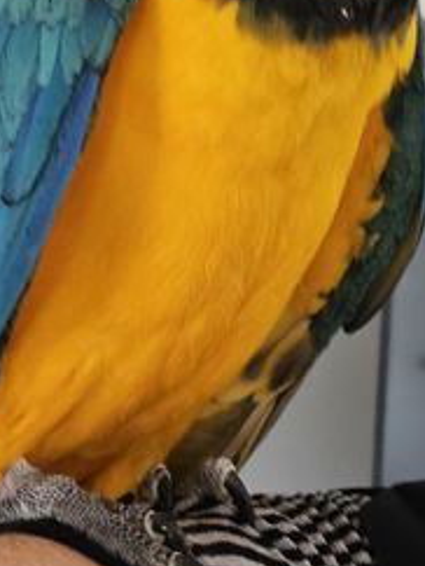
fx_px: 1552
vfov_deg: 20.4
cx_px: 145
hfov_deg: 15.6
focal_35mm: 95
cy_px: 461
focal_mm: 5.4
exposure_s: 1/33.3
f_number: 1.8
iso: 640
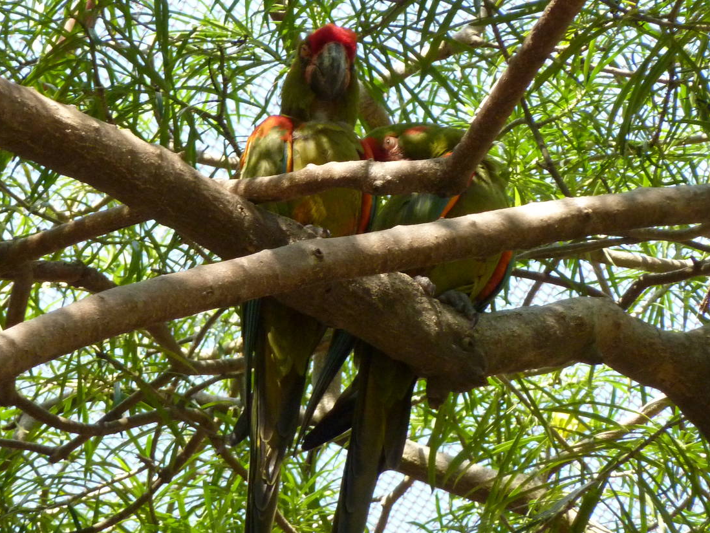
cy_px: 285
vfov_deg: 3.4
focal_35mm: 437
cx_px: 281
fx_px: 8965
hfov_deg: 4.5
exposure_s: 1/250
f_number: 4.9
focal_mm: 49.2
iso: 400
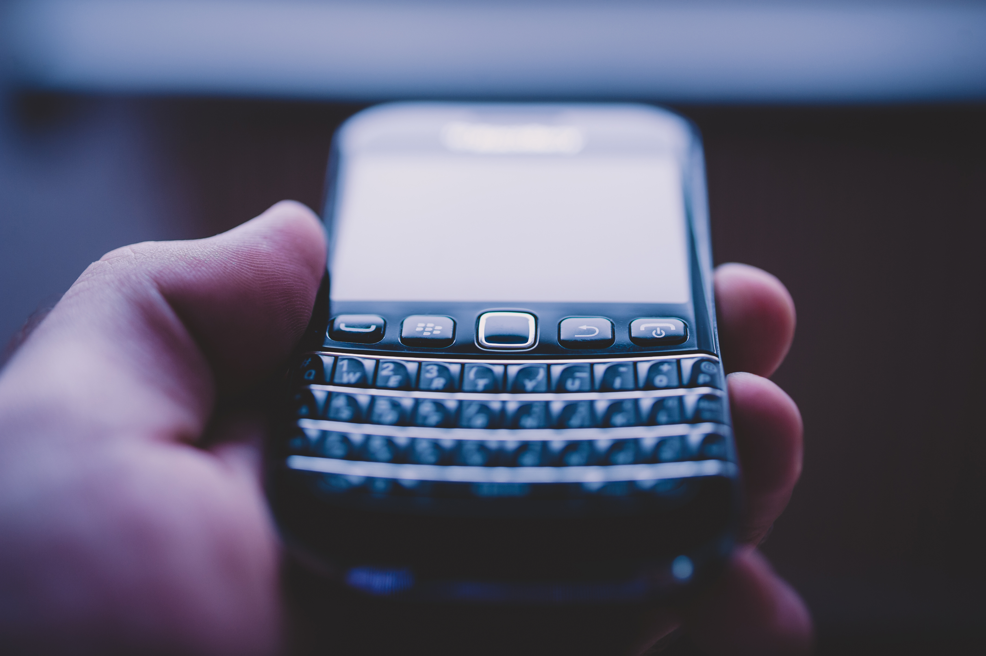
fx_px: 1232
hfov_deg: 43.6
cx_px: 493
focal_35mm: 45
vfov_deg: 29.8
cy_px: 328
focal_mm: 45
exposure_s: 1/400
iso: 250
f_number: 4
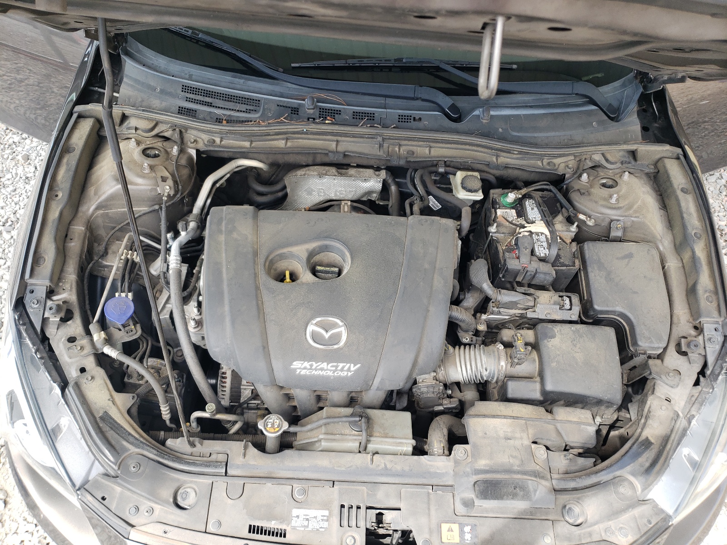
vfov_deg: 53.1
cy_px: 272
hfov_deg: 67.3
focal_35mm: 26
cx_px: 364
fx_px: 546
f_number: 1.5
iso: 50
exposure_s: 1/333
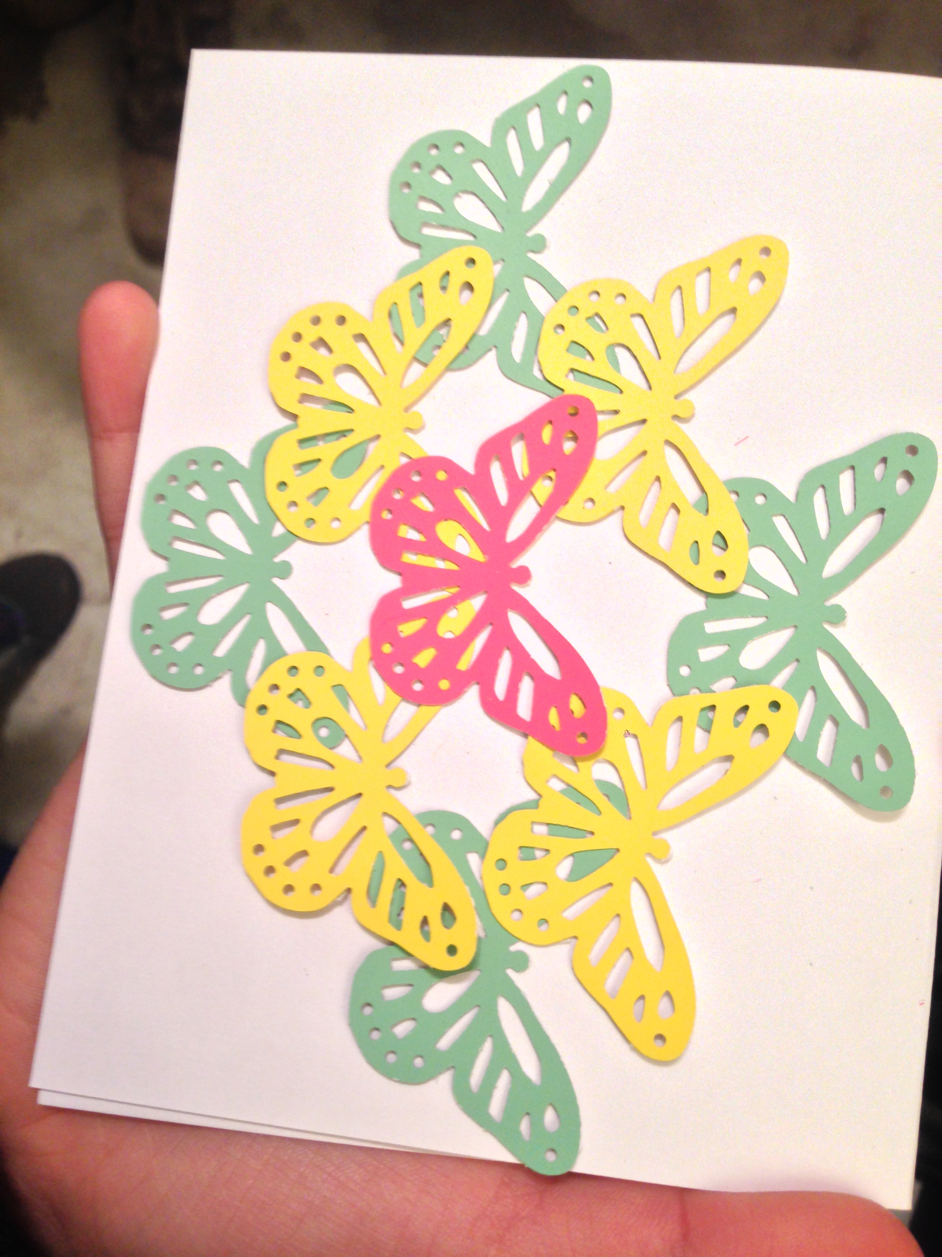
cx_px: 471
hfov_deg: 42.9
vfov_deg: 55.4
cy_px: 628
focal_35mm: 33
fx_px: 1197
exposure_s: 1/20
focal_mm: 4.12
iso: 64
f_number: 2.4
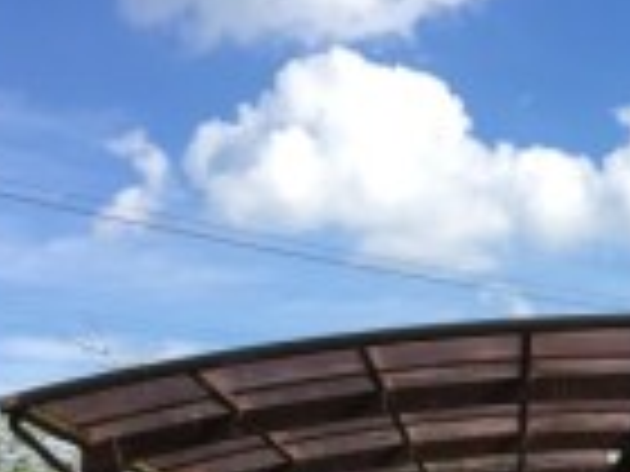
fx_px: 1620
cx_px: 684
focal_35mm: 89
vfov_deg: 15.4
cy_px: 690
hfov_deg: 21.0
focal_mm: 4.15
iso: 25
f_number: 2.2
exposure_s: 1/1241
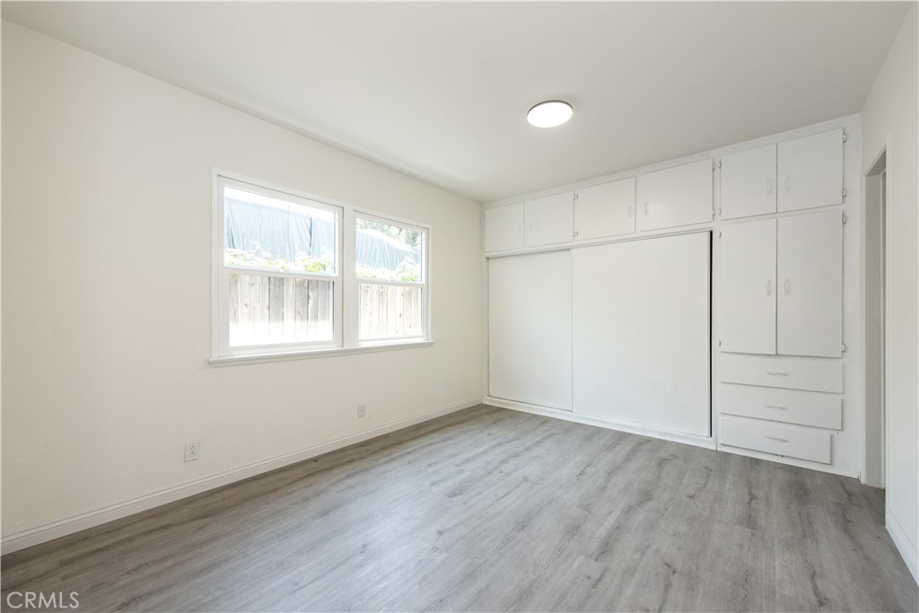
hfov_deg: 104.2
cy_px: 306
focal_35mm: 14
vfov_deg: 81.2
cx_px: 460
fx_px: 357
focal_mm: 14
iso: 560
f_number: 5.6
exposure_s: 1/125
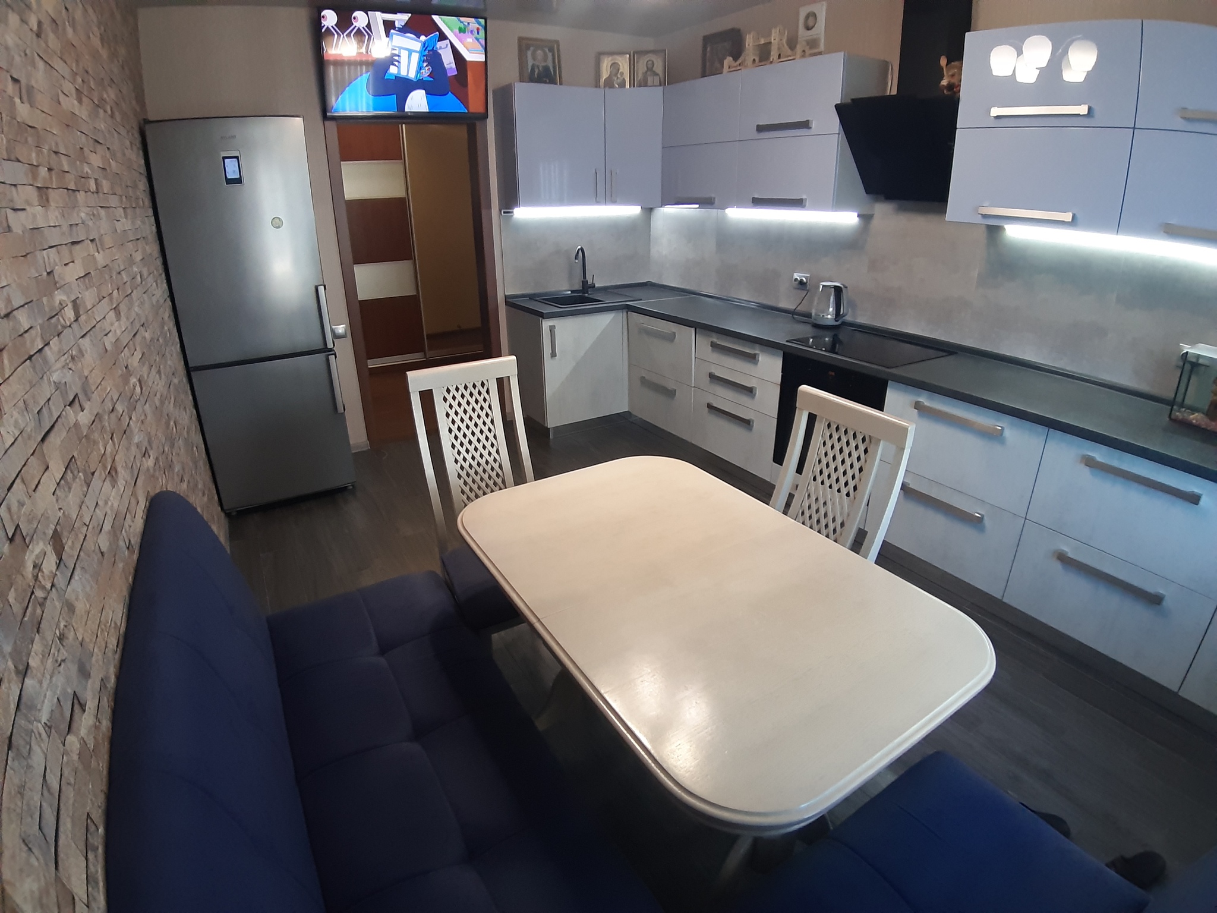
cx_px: 608
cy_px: 456
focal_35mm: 18
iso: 200
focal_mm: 1.87
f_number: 2.4
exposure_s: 1/50
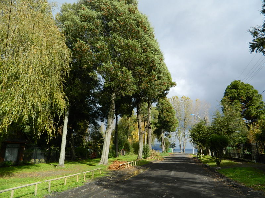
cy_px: 99
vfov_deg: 54.9
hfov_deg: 69.4
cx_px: 132
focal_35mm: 25
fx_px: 191
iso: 80
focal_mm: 4.5
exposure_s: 1/800
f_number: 3.1
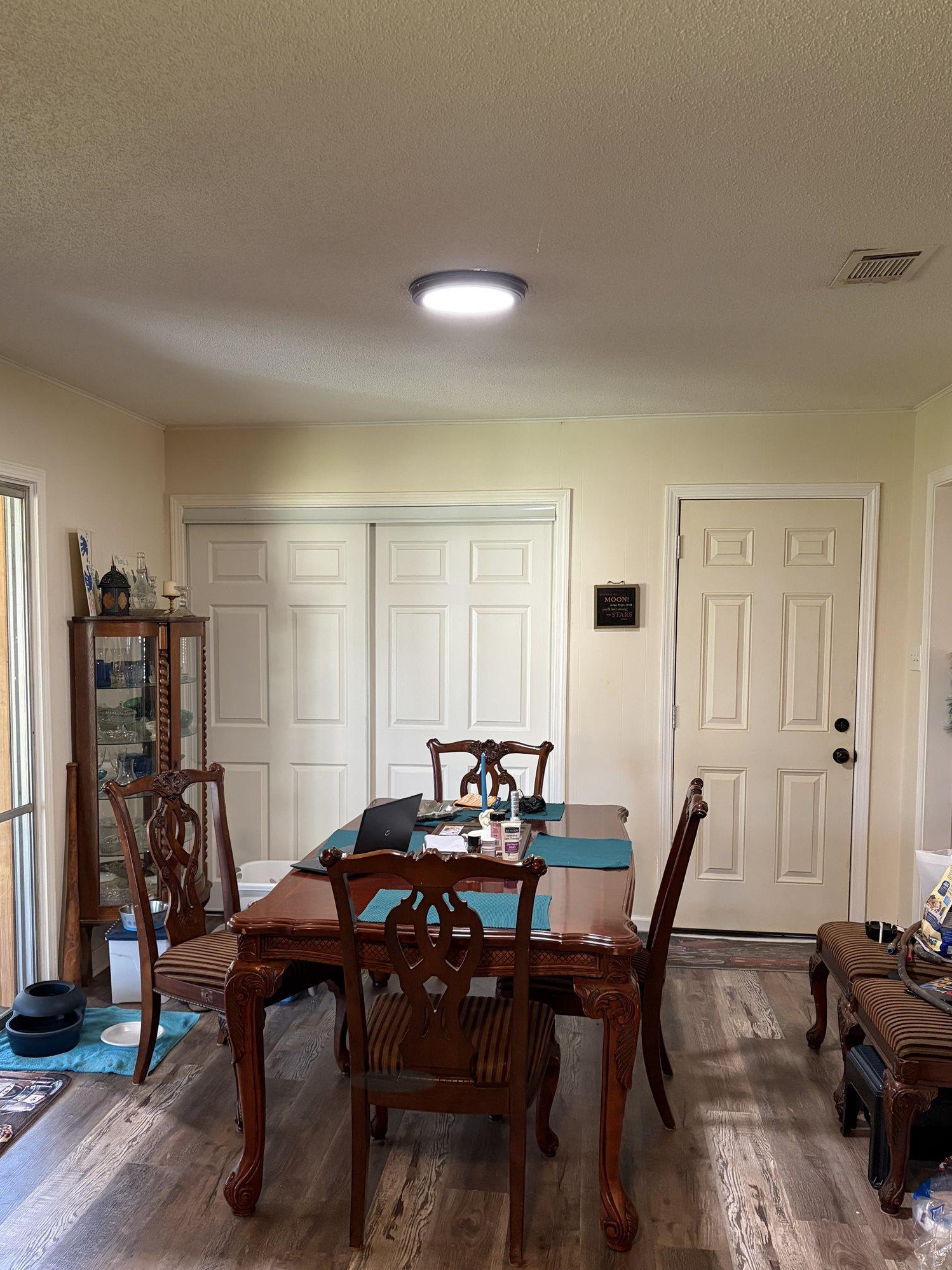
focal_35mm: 30
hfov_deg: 46.8
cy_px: 689
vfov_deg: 59.9
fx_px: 1100
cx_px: 435
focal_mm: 5.96
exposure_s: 1/60
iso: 250
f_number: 1.6
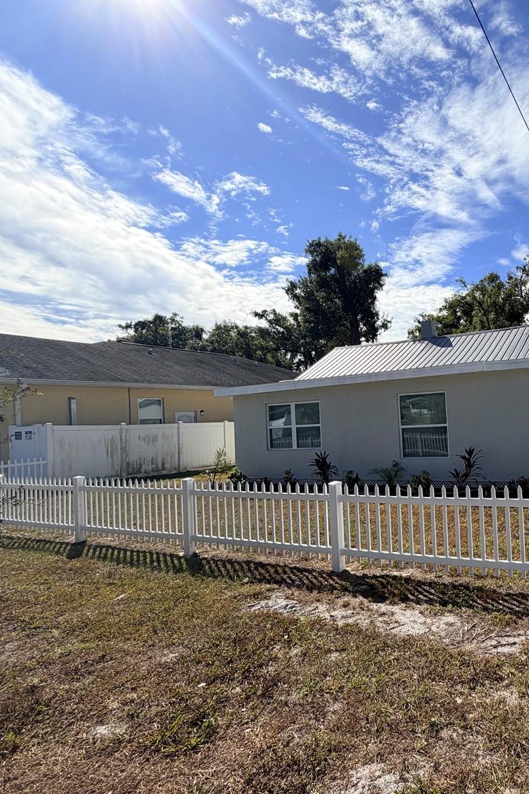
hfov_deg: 53.5
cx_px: 485
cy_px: 406
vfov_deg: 84.0
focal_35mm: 20
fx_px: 441
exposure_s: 1/1572
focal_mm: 2.22
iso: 20
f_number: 2.2
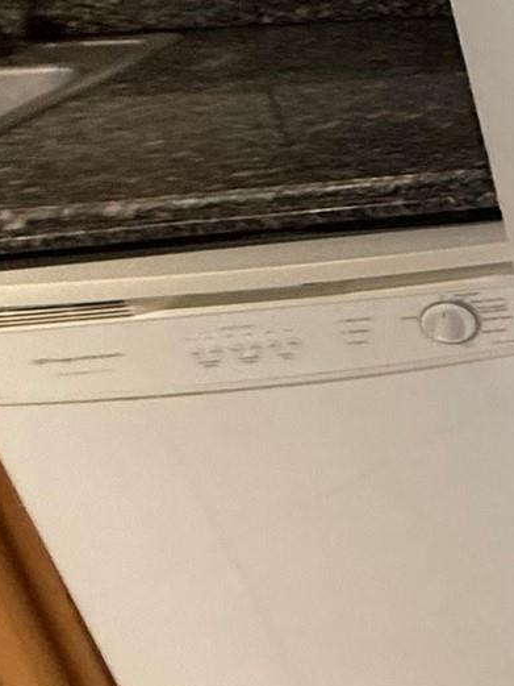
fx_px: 1088
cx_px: 1321
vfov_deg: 32.2
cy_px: 0
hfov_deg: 14.0
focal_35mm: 55
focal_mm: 2.22
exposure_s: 1/60
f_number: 2.2
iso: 320
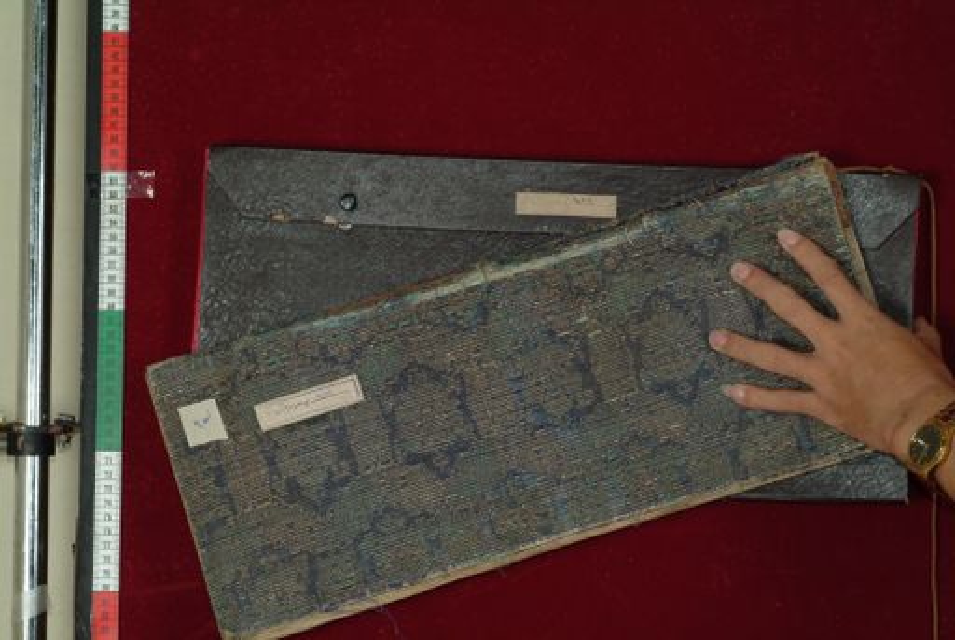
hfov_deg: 23.0
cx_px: 478
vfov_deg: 15.5
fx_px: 2351
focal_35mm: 88
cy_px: 320
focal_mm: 59
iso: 160
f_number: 13
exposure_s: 1/20
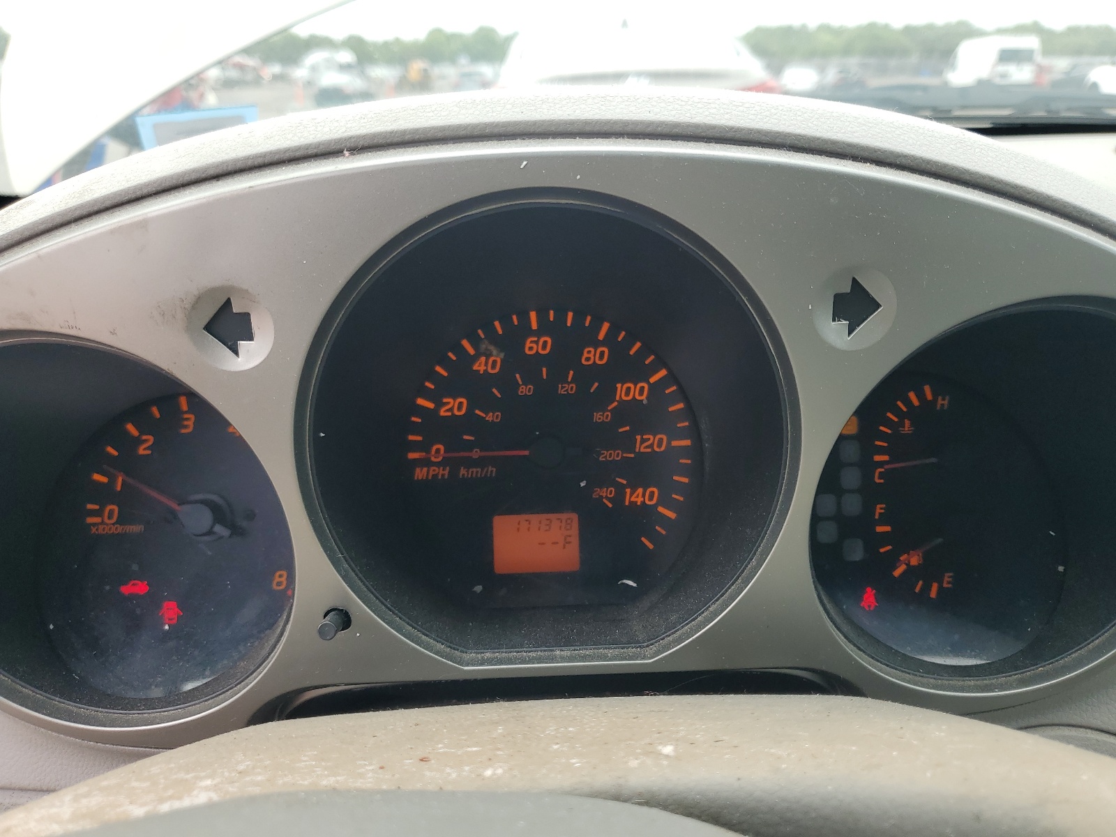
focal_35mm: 26
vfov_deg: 53.1
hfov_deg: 67.3
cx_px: 558
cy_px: 418
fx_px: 838
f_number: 1.5
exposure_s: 1/476
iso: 50
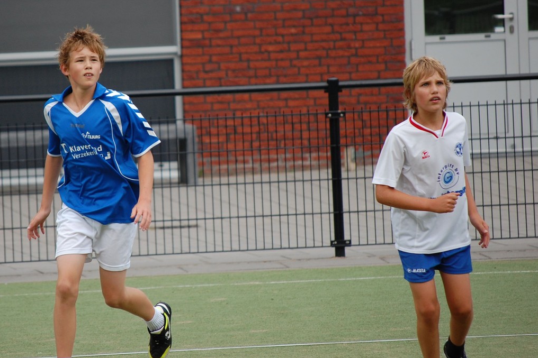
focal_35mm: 302
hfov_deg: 6.8
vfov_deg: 4.5
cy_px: 179
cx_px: 270
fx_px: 4512
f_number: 5.6
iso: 400
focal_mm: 200
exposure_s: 1/640
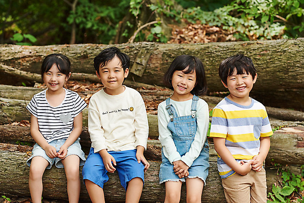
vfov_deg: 16.1
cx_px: 152
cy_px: 102
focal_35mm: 85
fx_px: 718
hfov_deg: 23.9
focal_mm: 85
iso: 400
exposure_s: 1/1250
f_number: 2.8
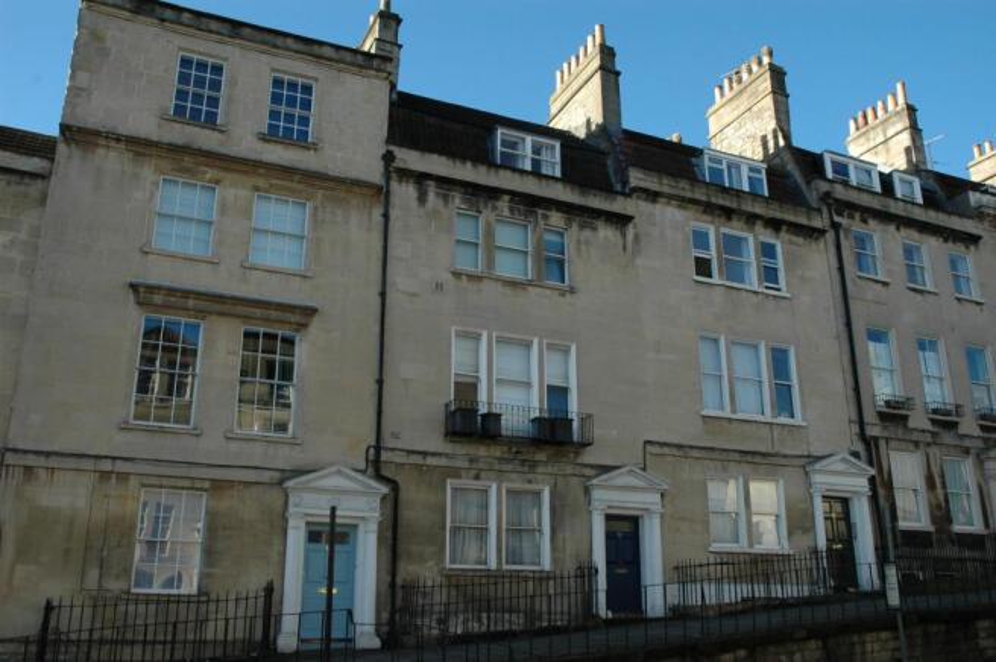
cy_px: 331
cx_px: 498
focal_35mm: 33
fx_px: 912
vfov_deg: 39.9
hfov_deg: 57.3
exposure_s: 1/320
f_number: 9
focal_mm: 22
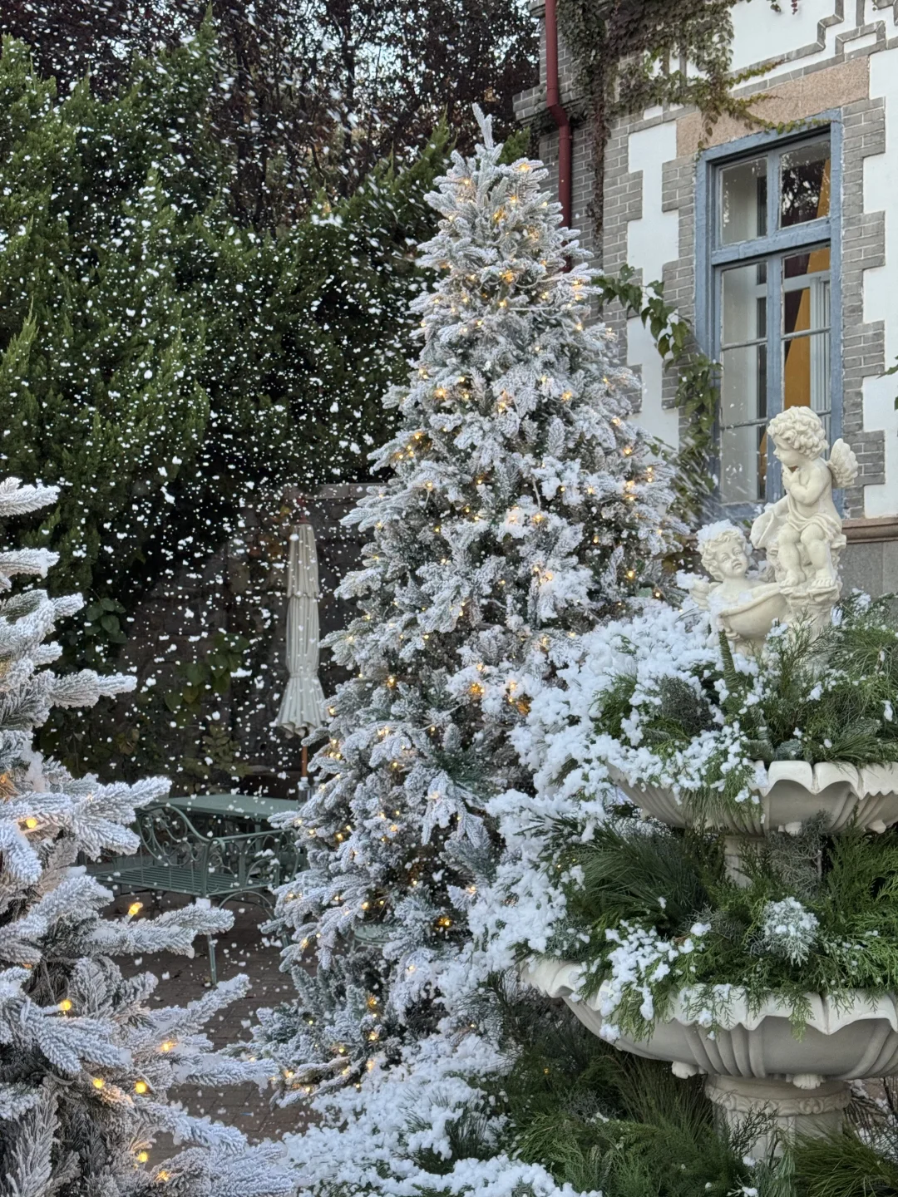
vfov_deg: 39.7
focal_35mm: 48
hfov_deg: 30.3
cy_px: 598
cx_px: 449
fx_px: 1660
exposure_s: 1/50
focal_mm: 6.76
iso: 50
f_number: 1.78
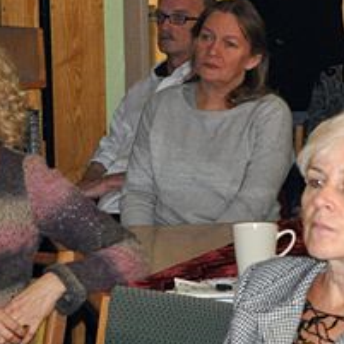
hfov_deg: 8.0
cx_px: 527
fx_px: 2417
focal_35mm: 215
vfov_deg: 8.1
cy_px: 292
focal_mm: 40
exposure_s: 1/60
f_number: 4.8
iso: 1600
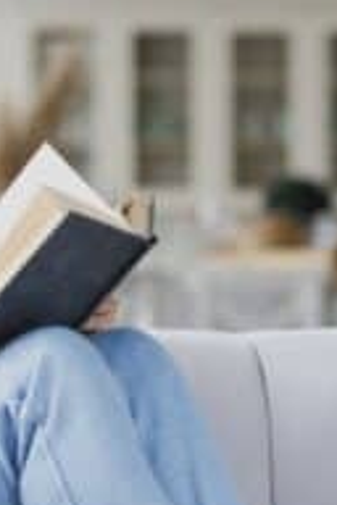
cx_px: -53
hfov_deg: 7.3
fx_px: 2612
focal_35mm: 186
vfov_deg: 11.1
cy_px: 281
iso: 250
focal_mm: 85
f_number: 2.8
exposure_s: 1/250
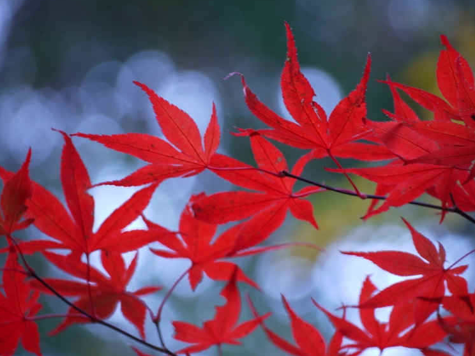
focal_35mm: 430
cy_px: 177
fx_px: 5900
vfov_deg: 3.5
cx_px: 245
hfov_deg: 4.6
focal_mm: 200
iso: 100
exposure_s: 1/15
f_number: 5.6
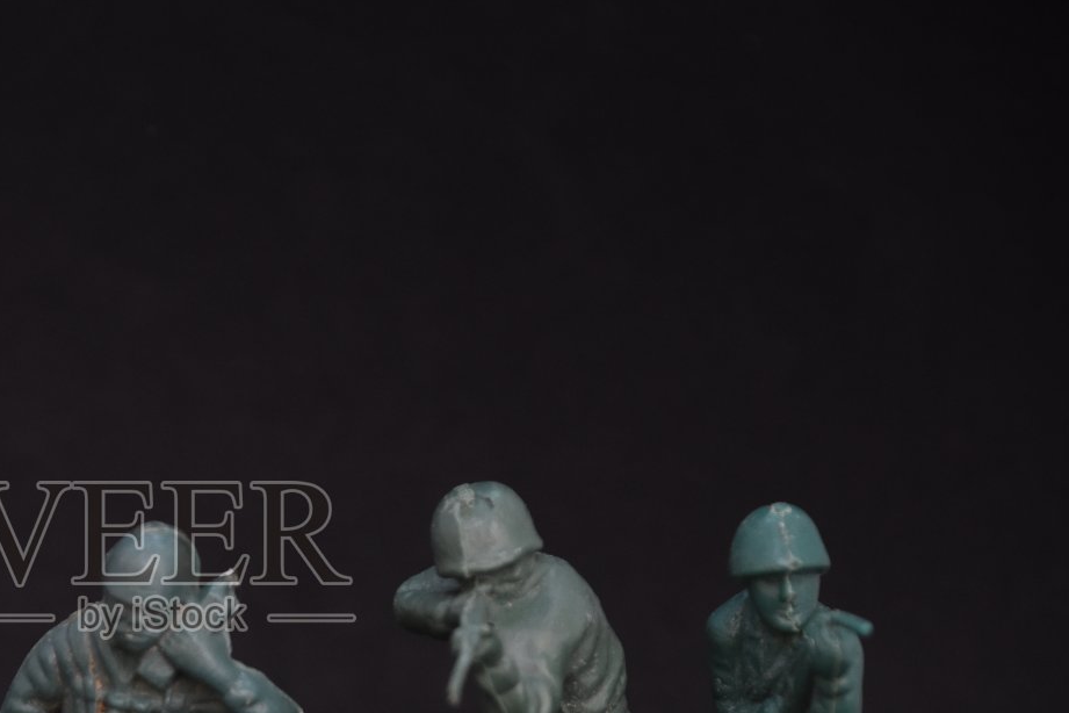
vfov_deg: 3.6
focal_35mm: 378
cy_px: 561
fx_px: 11220
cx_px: 160
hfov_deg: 5.4
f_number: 6
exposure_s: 1/500
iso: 800
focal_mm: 145
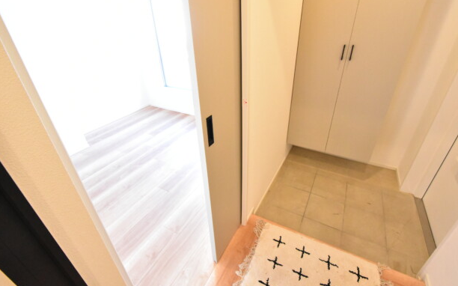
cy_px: 133
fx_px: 200
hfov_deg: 97.8
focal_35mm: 16
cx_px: 236
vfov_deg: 71.1
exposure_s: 1/125
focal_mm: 10
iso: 6400
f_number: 5.6
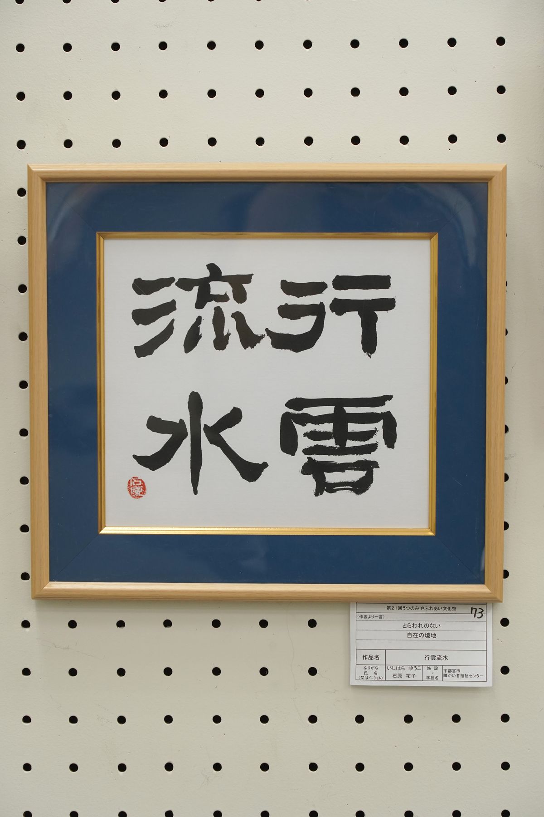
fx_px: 2380
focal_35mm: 105
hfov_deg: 13.0
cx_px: 272
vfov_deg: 19.5
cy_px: 408
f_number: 6.3
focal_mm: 105
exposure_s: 1/50
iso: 2000
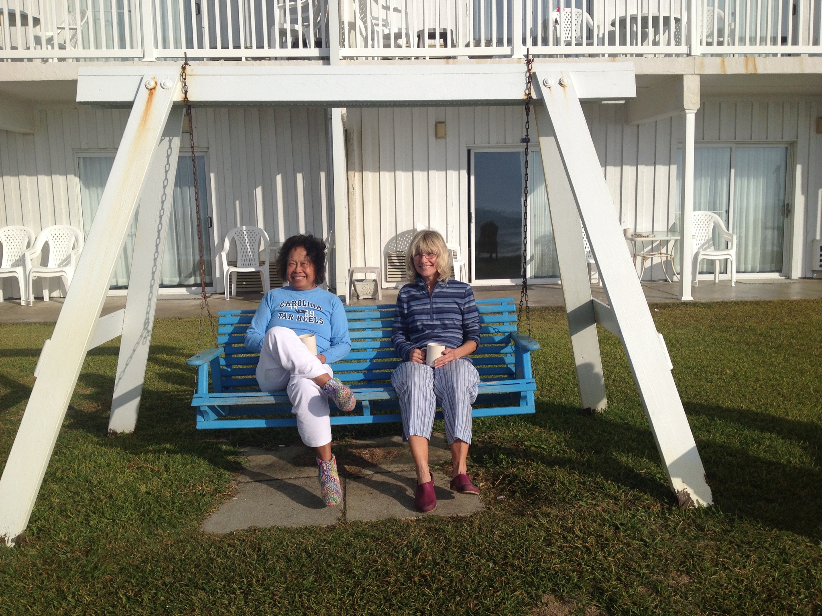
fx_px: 831
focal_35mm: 35
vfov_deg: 40.7
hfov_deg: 52.6
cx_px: 411
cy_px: 308
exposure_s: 1/3690
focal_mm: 4.28
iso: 50
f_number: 2.4
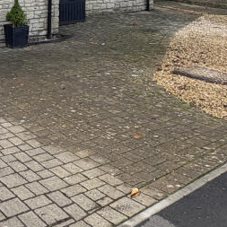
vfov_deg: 28.1
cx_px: -5
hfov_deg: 31.2
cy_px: -68
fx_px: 371
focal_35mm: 50
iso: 50
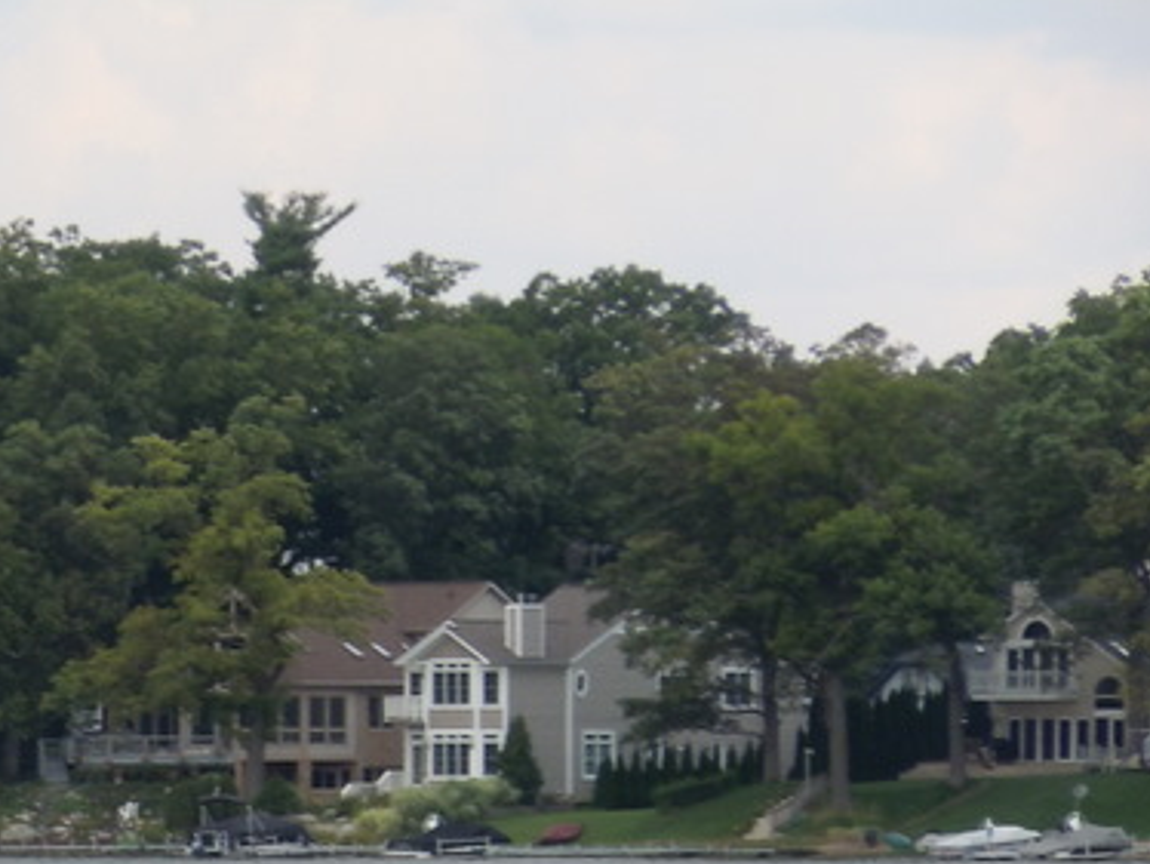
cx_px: -58
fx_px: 13929
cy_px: 916
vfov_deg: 3.5
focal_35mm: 419
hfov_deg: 4.7
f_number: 5.6
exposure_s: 1/320
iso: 100
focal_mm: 35
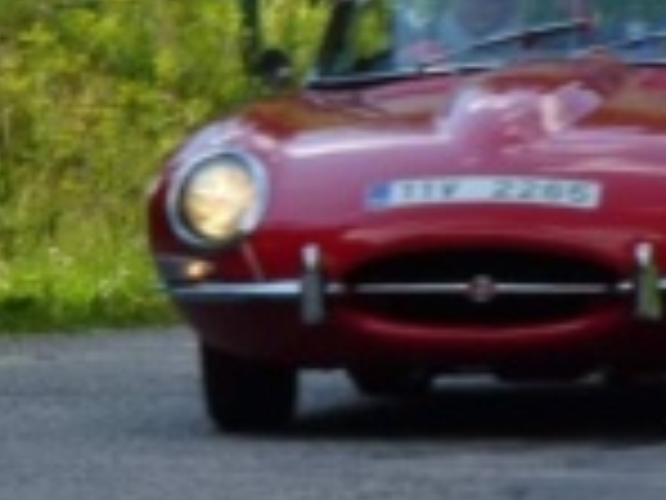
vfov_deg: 2.2
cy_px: 430
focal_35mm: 664
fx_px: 12775
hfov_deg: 3.0
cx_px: 526
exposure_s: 1/250
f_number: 5.5
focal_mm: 35.2
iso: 160
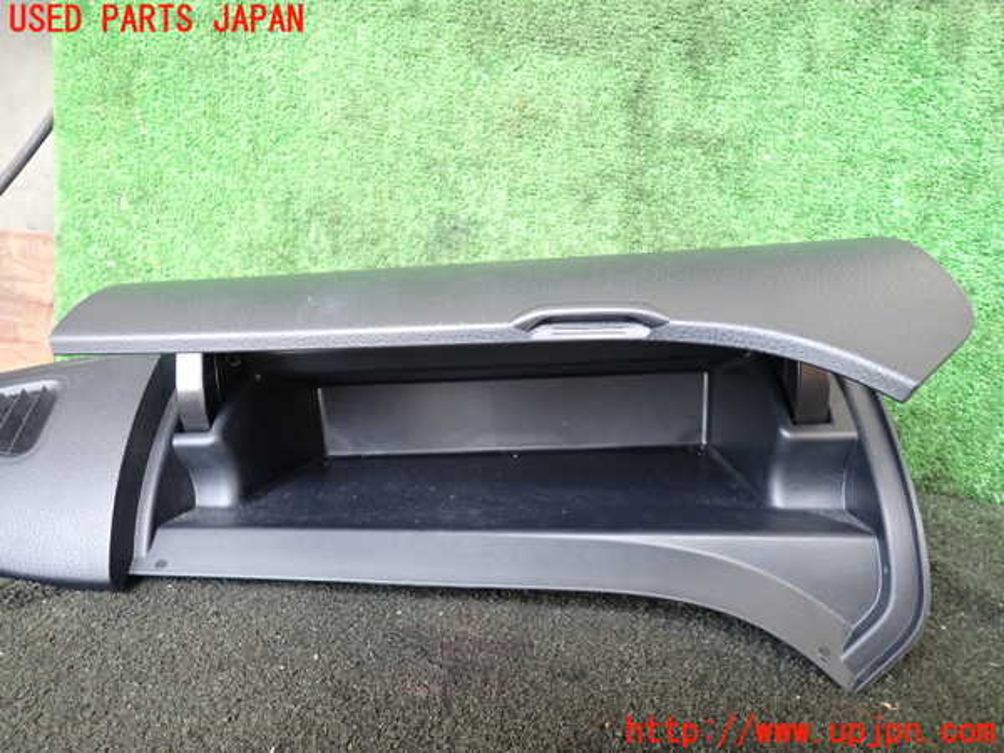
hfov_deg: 69.4
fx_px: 725
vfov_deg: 54.9
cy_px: 376
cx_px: 502
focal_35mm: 25
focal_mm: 4.5
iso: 250
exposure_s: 1/30
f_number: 2
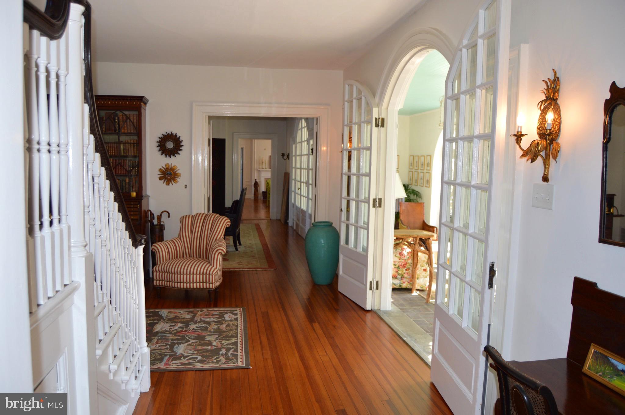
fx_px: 468
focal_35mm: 27
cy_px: 208
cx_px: 312
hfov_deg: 67.4
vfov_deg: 47.8
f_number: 4
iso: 250
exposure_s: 1/125
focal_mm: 18
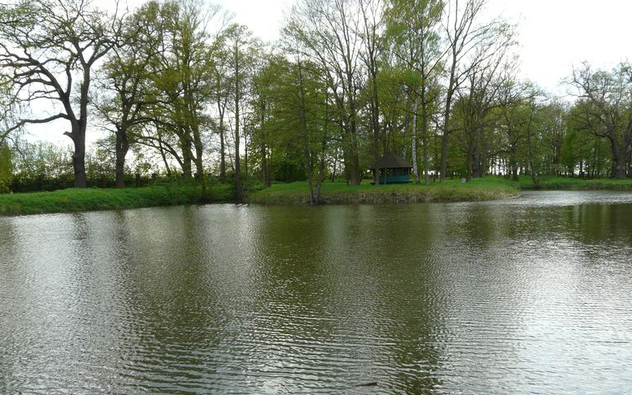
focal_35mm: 36
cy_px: 241
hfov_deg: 54.0
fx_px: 620
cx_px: 320
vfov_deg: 35.2
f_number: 4
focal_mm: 5.5
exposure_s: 1/200
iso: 100
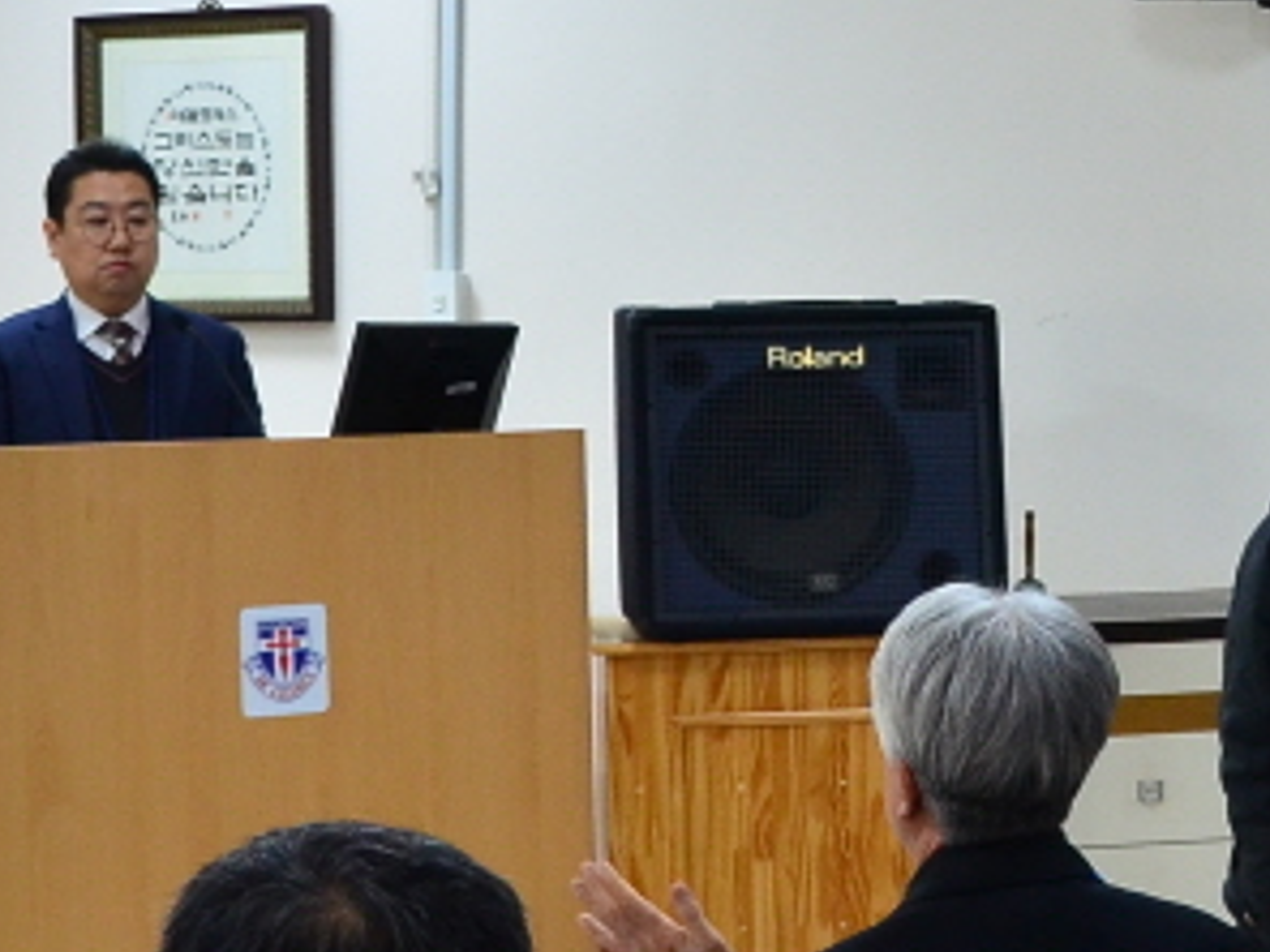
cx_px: 1427
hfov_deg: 15.3
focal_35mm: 125
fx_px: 4586
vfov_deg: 11.9
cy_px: 375
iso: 800
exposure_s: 1/80
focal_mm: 22
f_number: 4.5
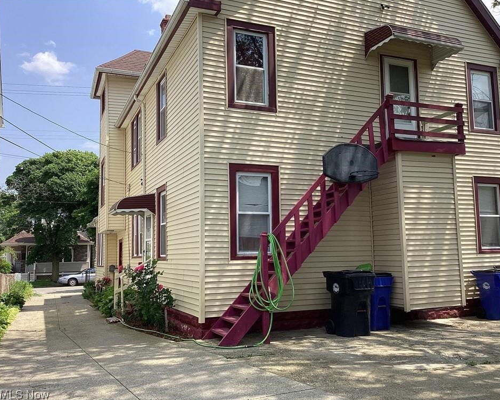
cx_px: 269
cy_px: 202
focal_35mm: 33
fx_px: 488
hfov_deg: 54.2
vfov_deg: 44.5
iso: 25
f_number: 2.4
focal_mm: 3.3
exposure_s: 1/662
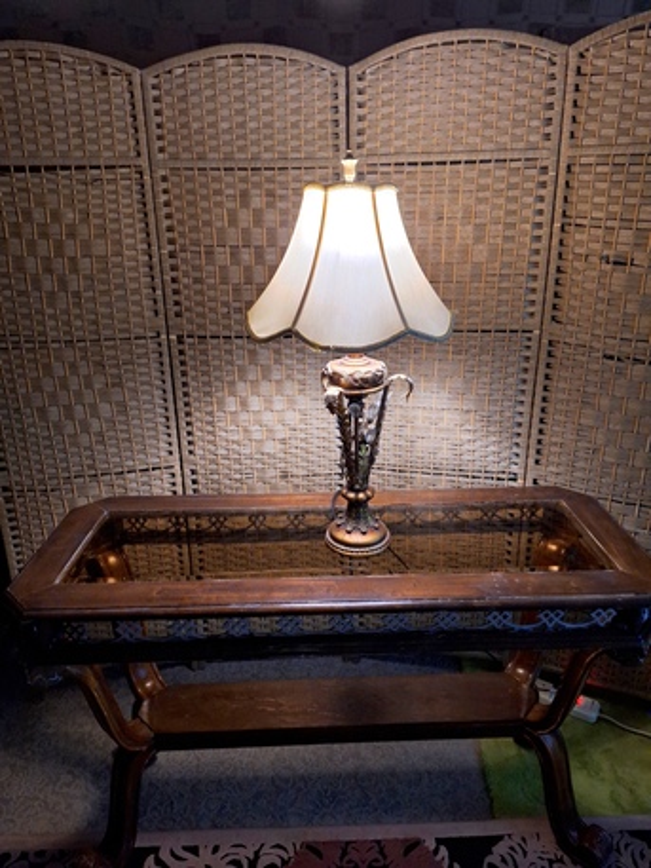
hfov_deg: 58.9
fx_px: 576
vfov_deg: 73.9
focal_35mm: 23
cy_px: 434
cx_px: 326
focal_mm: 5.54
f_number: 1.8
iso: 640
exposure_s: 1/20
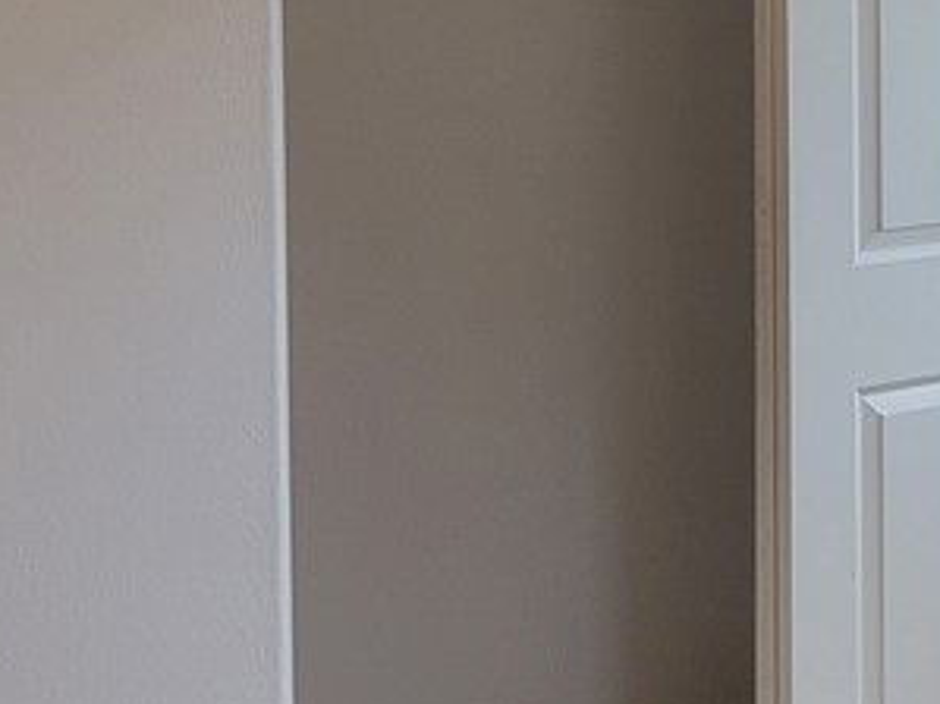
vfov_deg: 16.3
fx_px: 2416
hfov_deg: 19.7
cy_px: 19
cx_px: 1324
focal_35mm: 89
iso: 250
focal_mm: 5.4
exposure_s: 1/120
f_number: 1.8
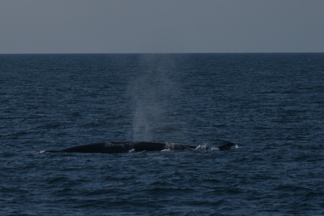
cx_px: 140
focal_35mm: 411
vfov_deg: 3.3
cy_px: 123
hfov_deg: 5.0
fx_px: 3697
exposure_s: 1/4000
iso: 200
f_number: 7.1
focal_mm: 175
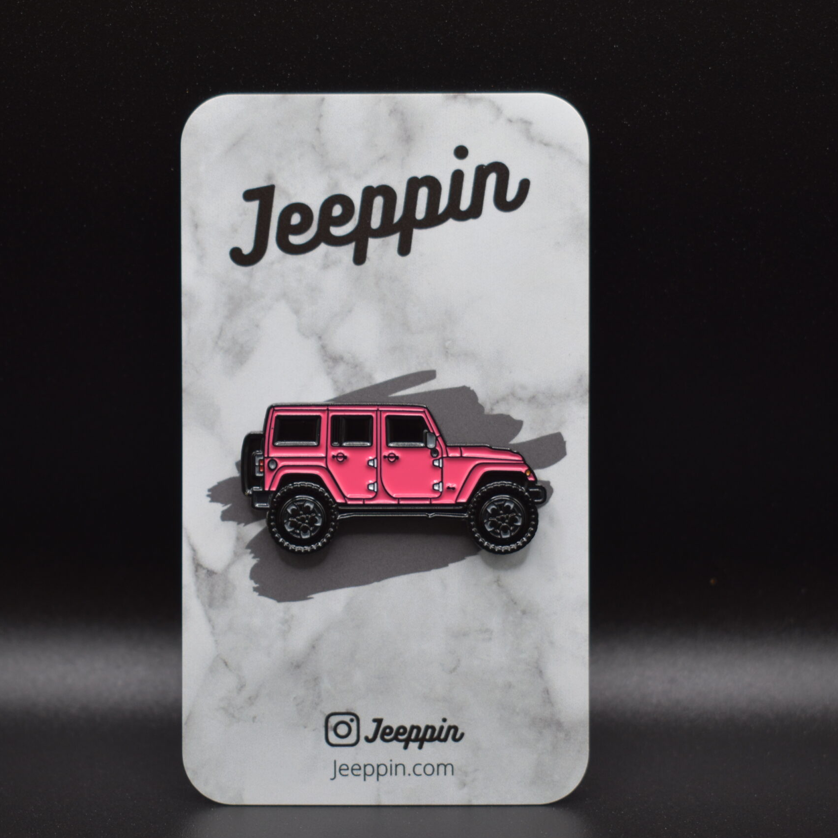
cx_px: 402
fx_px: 2109
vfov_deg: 22.5
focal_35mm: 77
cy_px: 420
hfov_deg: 22.5
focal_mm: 40
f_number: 5
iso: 280
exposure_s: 1/125
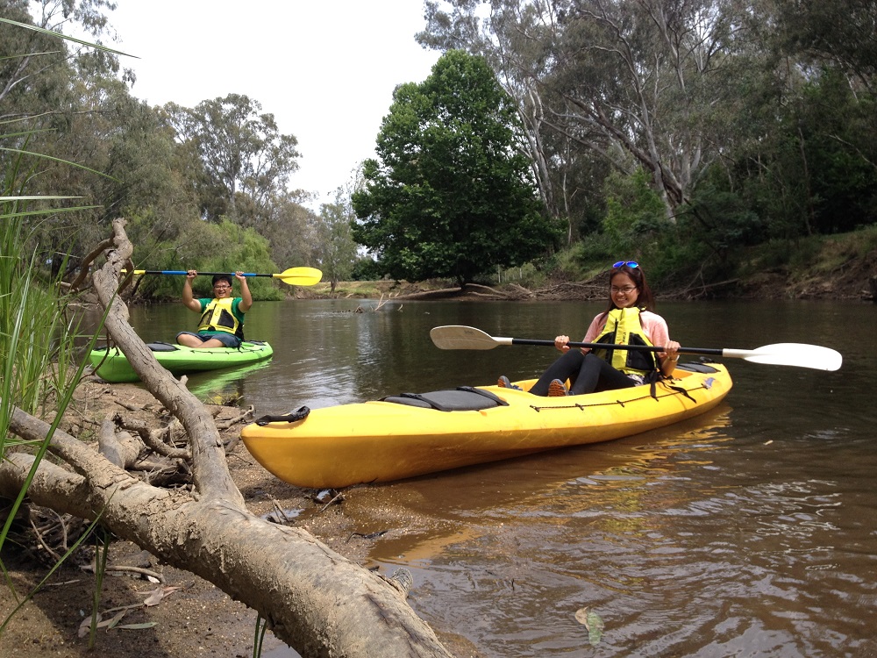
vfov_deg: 40.7
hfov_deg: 52.6
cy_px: 329
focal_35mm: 35
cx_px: 438
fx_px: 887
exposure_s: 1/1004
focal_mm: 4.28
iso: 50
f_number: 2.4
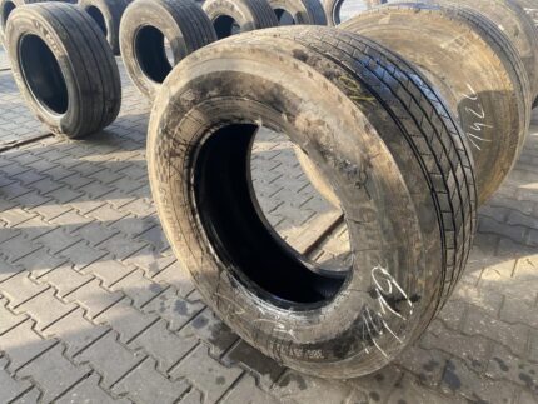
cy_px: 202
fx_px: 404
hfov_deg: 67.3
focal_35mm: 26
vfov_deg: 53.1
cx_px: 269
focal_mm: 4.25
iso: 40
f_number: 1.8
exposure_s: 1/122
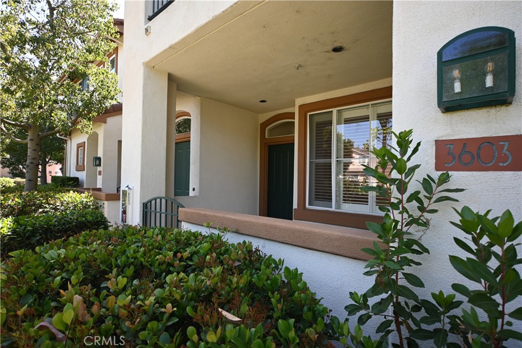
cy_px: 174
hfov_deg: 90.0
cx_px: 261
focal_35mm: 18
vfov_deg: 67.4
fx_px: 261
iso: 250
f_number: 4
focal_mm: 12
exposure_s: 1/250
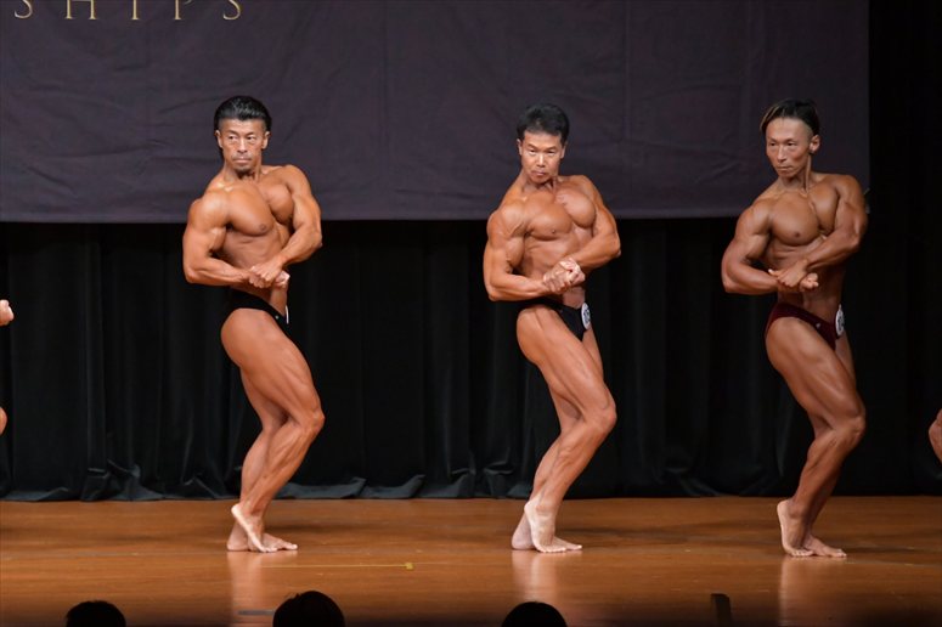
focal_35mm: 255
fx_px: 6669
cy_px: 314
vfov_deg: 5.4
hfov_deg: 8.1
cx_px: 471
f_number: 5.6
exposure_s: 1/400
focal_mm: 170
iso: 5000
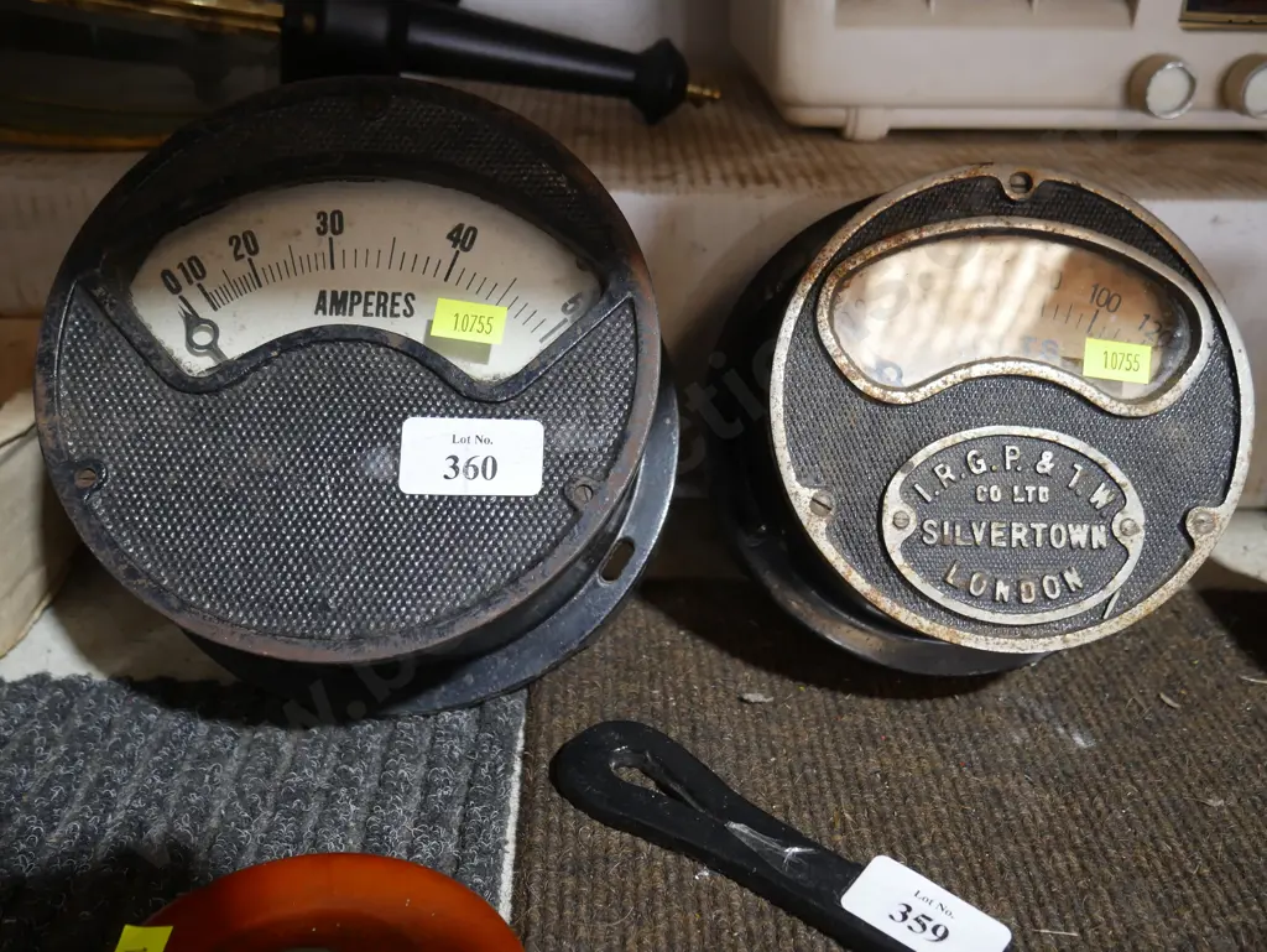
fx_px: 1172
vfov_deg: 44.2
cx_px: 634
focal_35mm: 32
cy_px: 476
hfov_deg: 56.8
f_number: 3.6
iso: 640
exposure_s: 1/60
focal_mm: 16
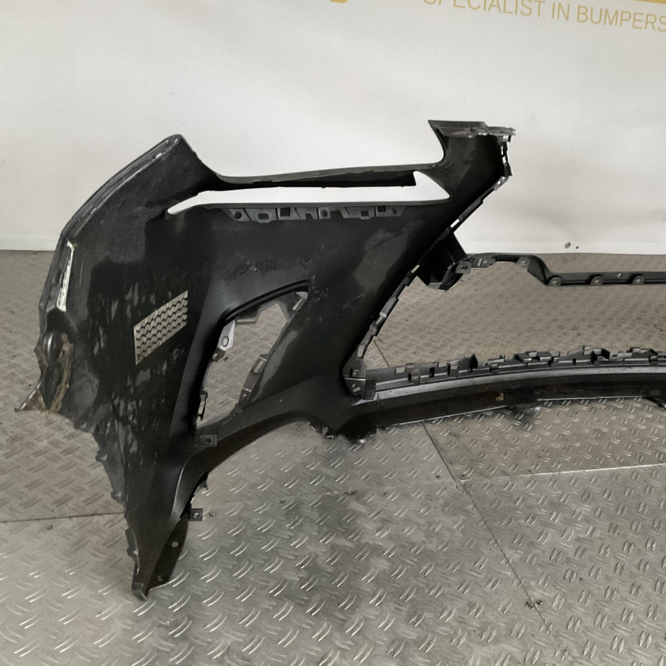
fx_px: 762
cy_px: 339
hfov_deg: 46.7
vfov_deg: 47.2
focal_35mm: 35
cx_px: 422
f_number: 1.8
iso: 400
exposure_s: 1/25
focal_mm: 3
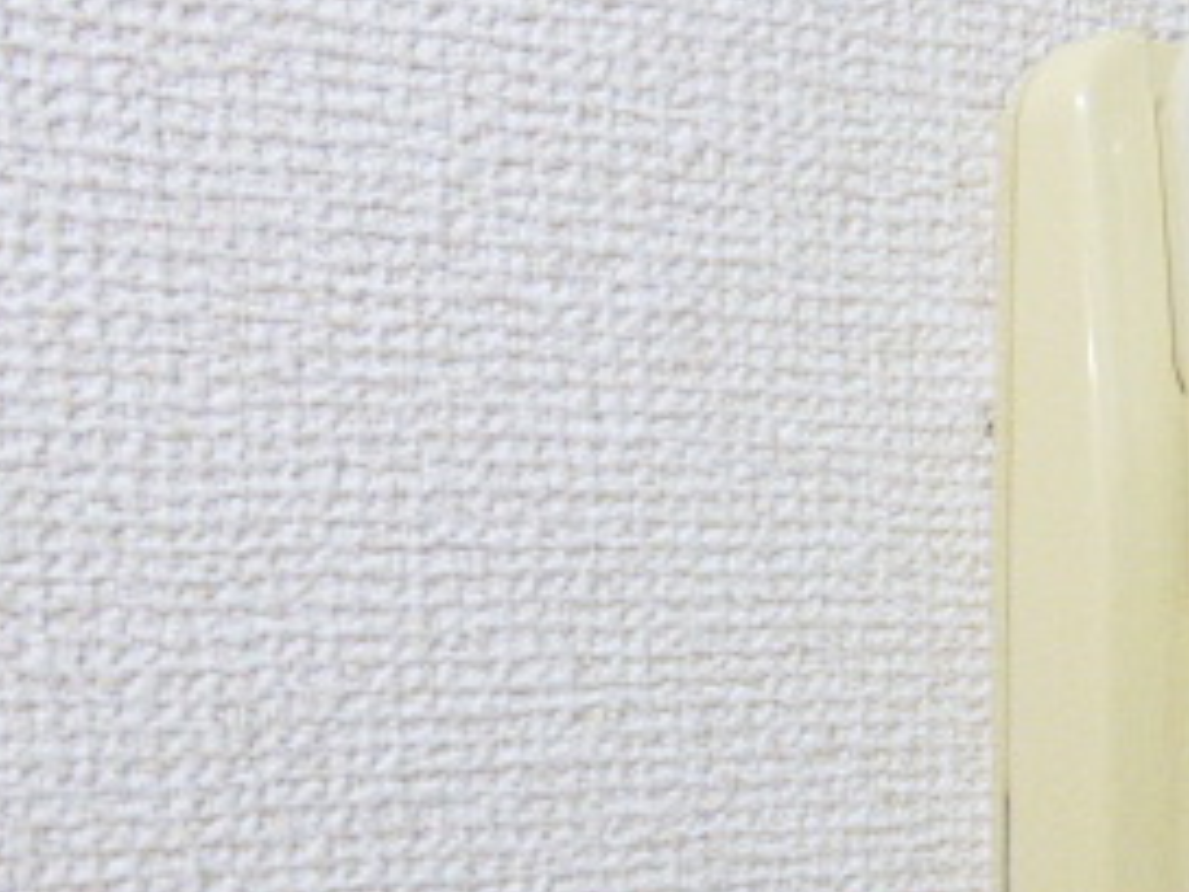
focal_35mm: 47
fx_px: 1614
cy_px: 783
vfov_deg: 29.7
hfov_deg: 38.6
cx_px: 984
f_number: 2.8
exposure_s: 1/30
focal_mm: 3.58
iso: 400
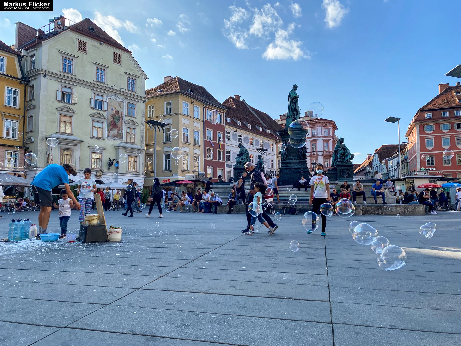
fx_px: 346
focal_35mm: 26
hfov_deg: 67.3
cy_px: 173
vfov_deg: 53.1
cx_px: 230
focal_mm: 4.25
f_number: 1.8
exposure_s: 1/1600
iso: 32
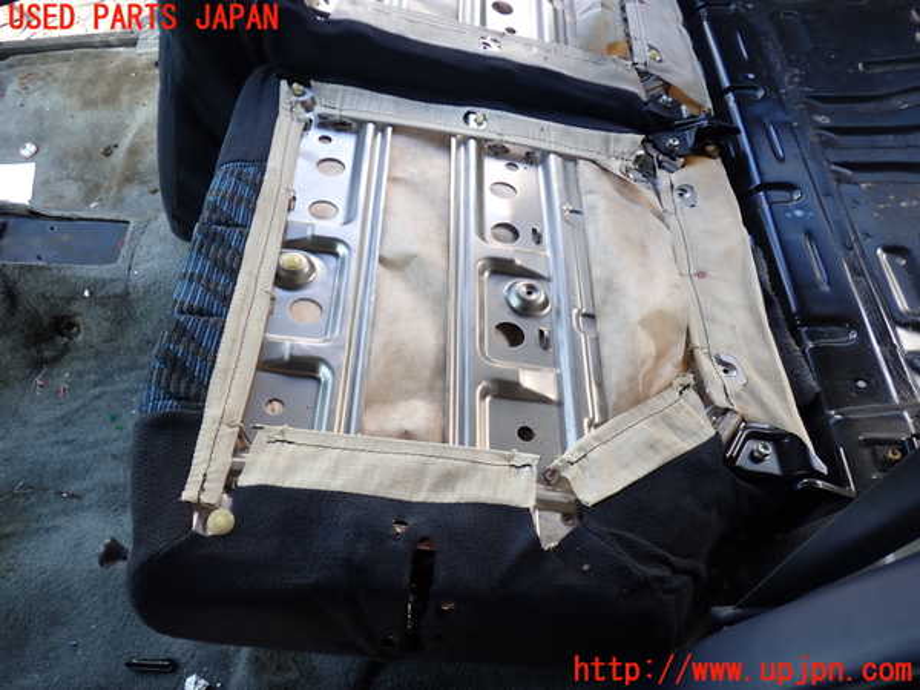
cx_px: 460
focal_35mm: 30
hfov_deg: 60.0
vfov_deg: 46.8
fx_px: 797
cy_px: 345
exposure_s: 1/100
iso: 100
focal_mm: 5.4
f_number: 2.3
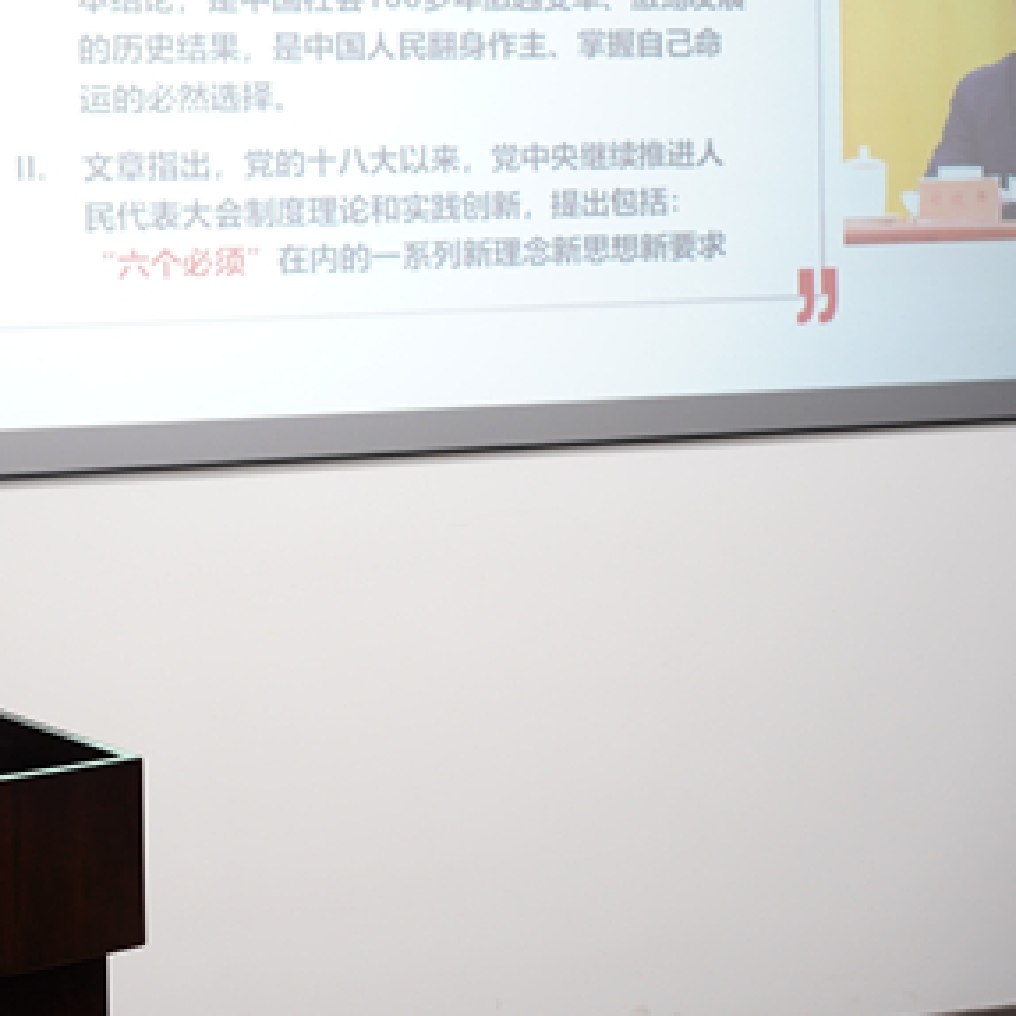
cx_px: 28
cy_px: 382
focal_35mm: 95
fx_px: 3145
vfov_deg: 18.3
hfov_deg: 18.0
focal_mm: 53.4
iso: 1600
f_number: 2.8
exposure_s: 1/160
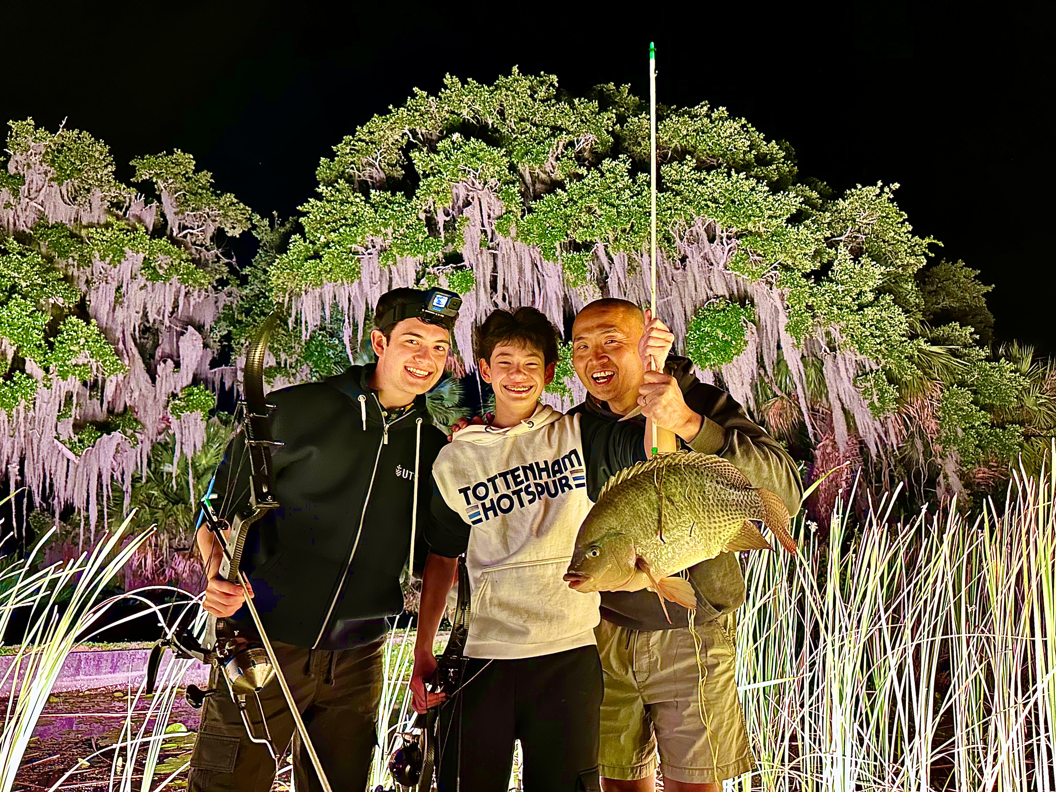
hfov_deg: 71.6
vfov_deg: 56.8
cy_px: 396
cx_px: 528
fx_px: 732
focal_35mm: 24
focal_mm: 6.86
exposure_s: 1/27
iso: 2000
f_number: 1.78
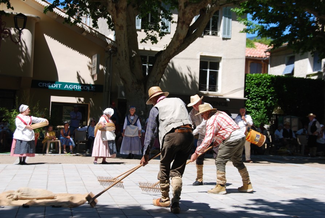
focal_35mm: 69
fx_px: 624
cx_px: 162
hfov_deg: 29.2
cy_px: 109
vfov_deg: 19.8
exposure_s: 1/250
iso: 100
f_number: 8
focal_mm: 46
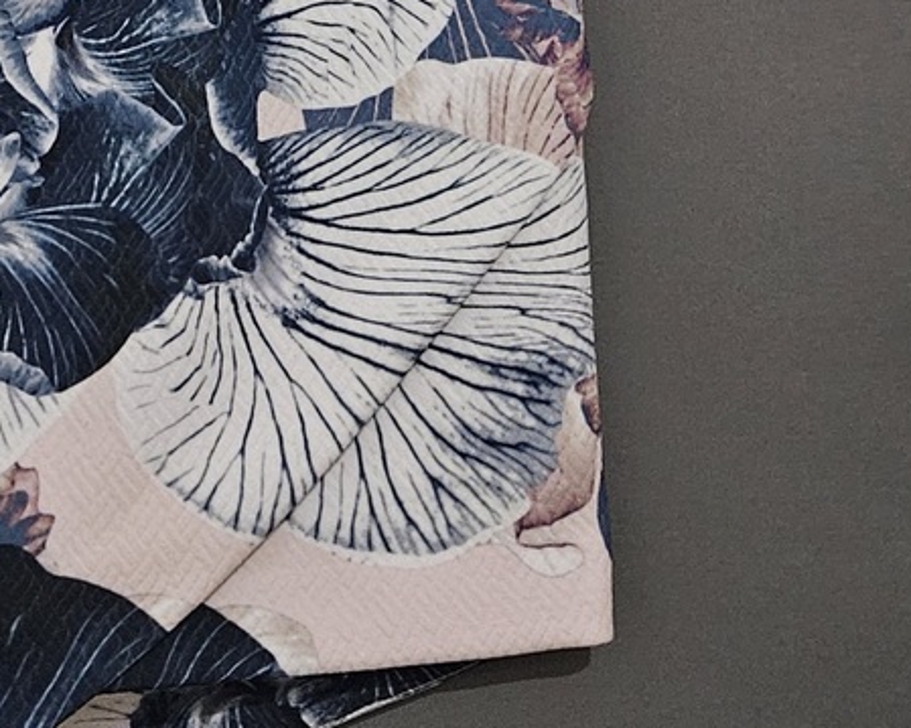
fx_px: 2156
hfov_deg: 23.2
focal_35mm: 80
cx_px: 79
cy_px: -440
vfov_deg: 16.9
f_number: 1.8
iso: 640
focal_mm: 5.4
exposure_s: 1/25.1
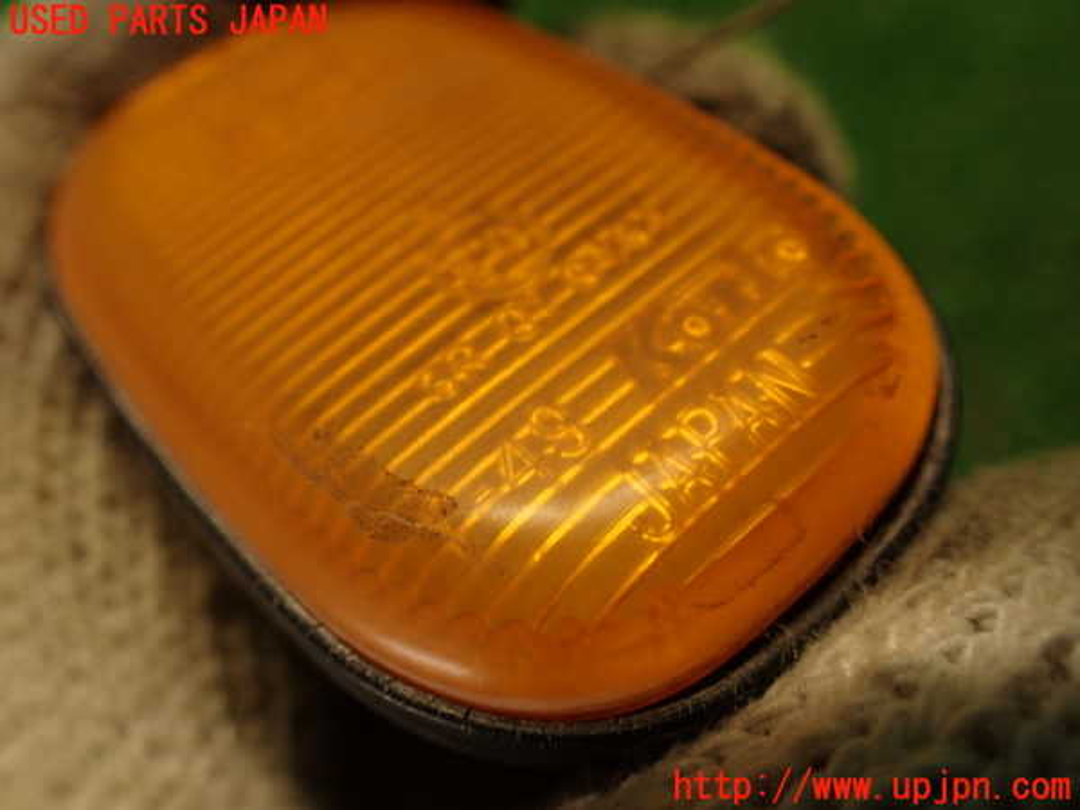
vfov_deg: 46.8
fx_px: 936
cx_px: 540
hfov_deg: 60.0
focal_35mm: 30
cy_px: 405
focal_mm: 5.4
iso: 200
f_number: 2.3
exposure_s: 1/50
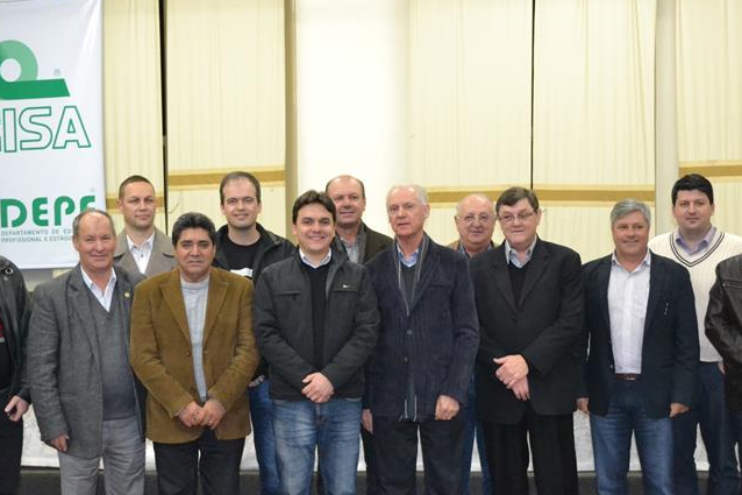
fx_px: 1092
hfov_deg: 37.5
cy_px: 315
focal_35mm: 53
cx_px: 376
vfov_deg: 25.4
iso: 3200
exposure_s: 1/60
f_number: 3.8
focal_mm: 22
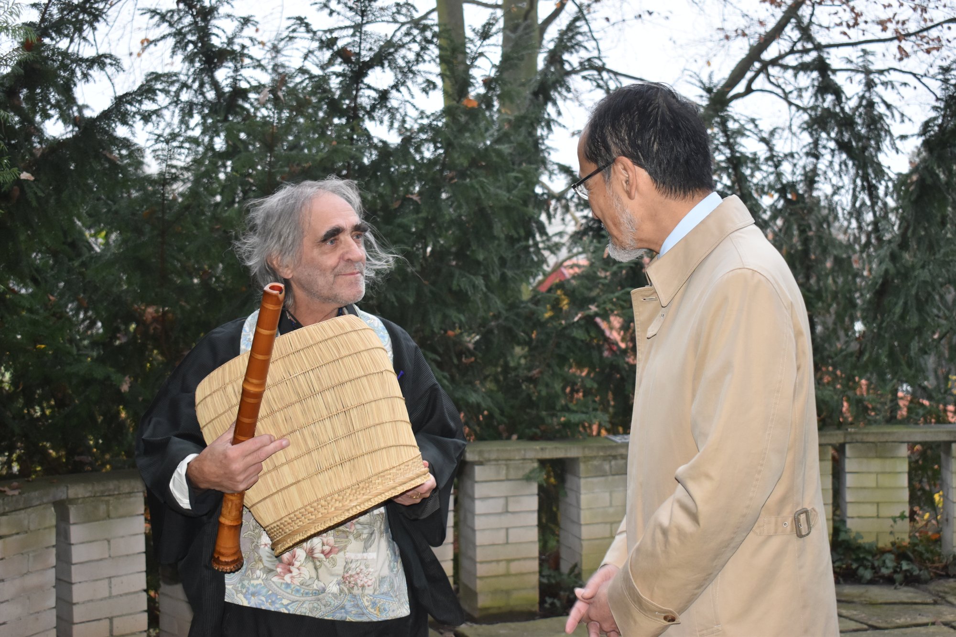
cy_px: 318
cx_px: 478
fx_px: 1394
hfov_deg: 37.9
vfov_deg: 25.7
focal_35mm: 52
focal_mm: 35
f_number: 4.5
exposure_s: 1/60
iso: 900
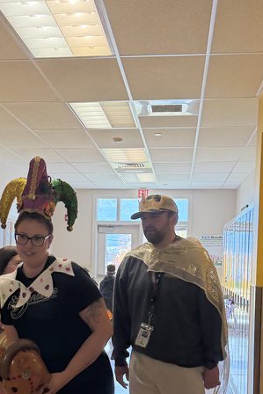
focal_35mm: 57
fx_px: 624
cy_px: 281
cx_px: 84
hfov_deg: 23.7
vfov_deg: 34.5
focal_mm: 6.76
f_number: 1.78
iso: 160
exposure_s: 1/143
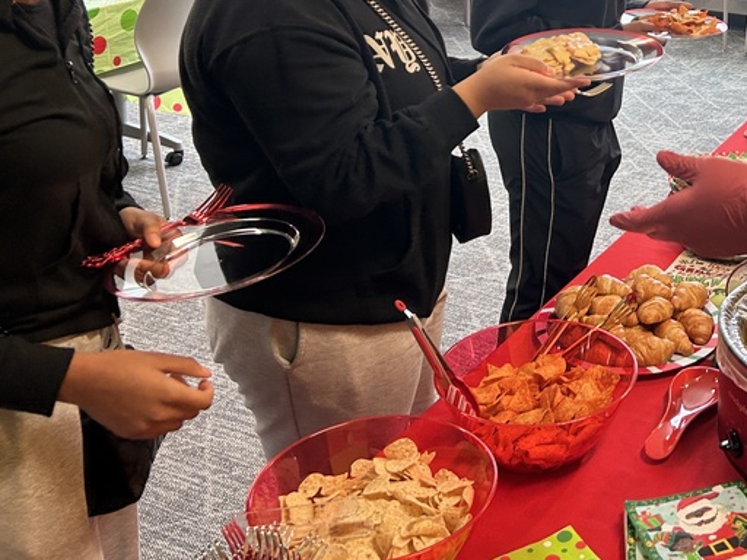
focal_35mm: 52
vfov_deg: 26.7
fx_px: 1122
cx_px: 680
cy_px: 13
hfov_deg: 34.6
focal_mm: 5.7
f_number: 1.5
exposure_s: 1/120
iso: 80
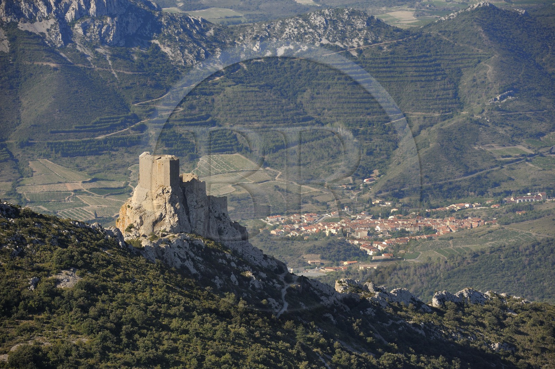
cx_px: 278
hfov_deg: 10.3
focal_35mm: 200
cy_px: 184
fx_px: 3081
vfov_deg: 6.9
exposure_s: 1/1000
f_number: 7.1
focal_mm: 200
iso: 400
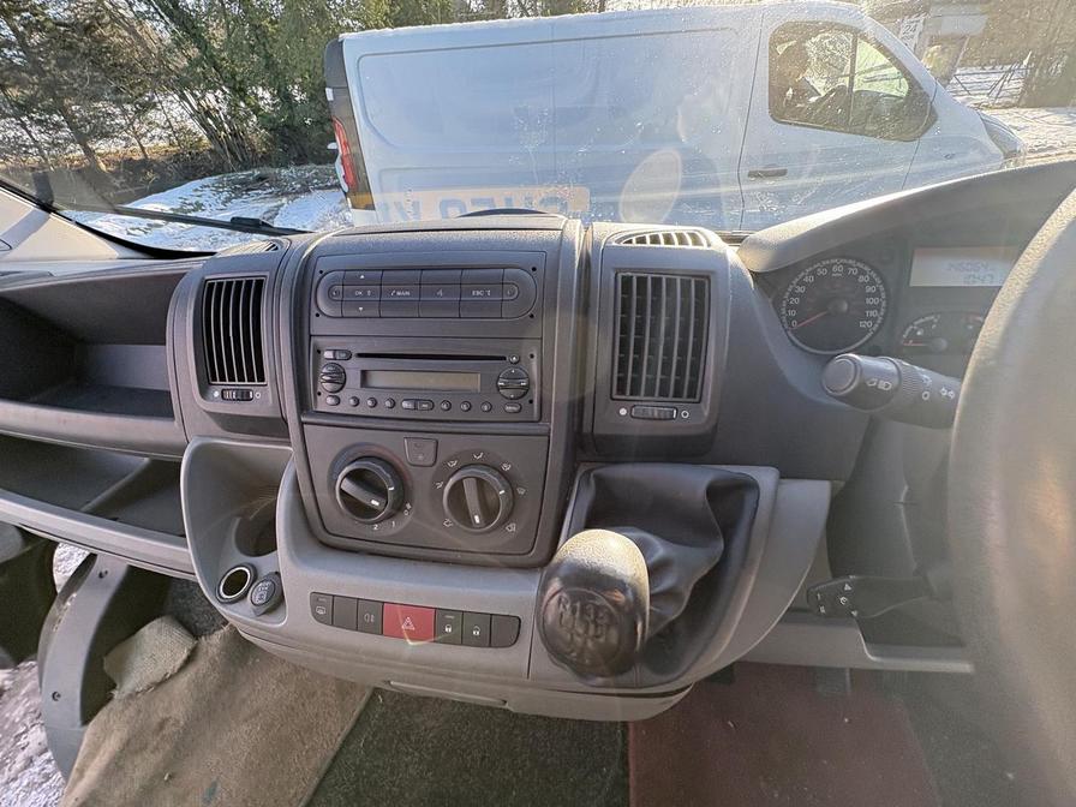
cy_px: 404
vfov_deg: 85.7
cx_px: 538
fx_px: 435
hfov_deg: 102.1
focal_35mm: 14
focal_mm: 2.22
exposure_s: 1/132
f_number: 2.2
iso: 64
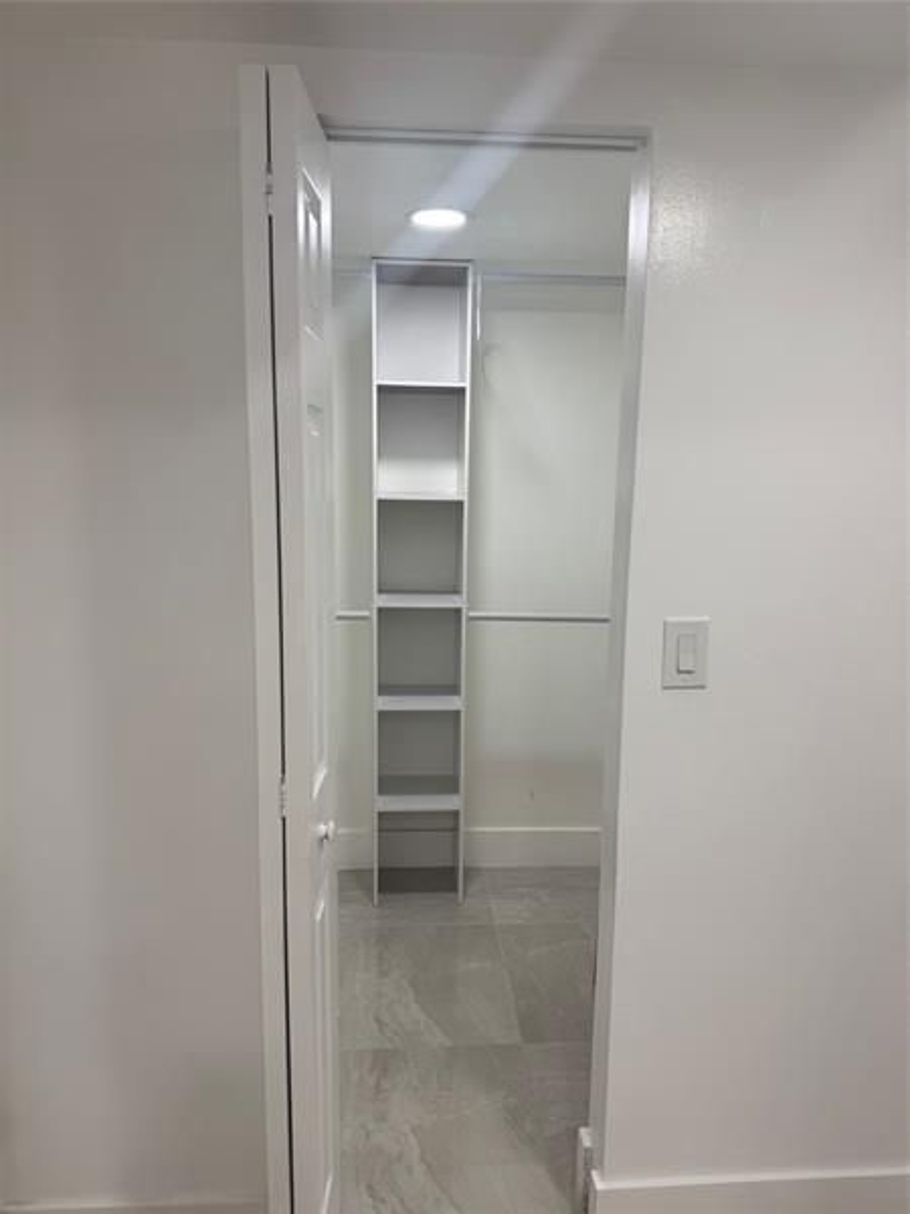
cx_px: 455
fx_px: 841
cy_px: 607
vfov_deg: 71.6
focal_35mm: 24
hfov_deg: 56.8
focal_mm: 6.76
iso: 100
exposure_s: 1/120
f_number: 1.78
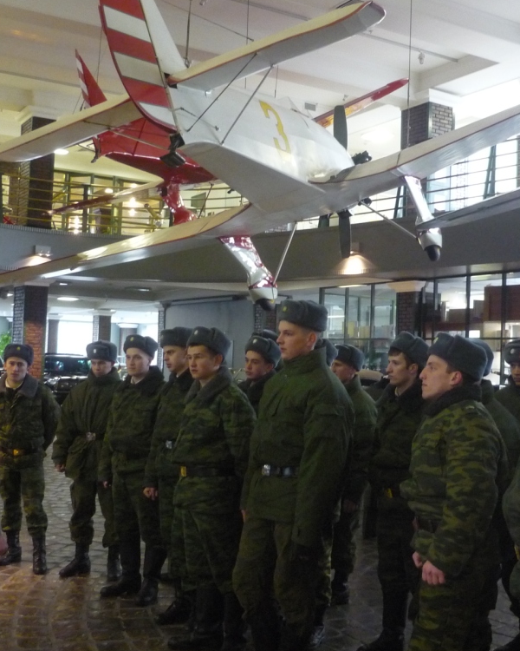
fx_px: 846
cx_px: 283
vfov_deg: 42.0
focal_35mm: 44
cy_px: 326
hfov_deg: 34.1
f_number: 2.8
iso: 400
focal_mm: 5.5
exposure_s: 1/25
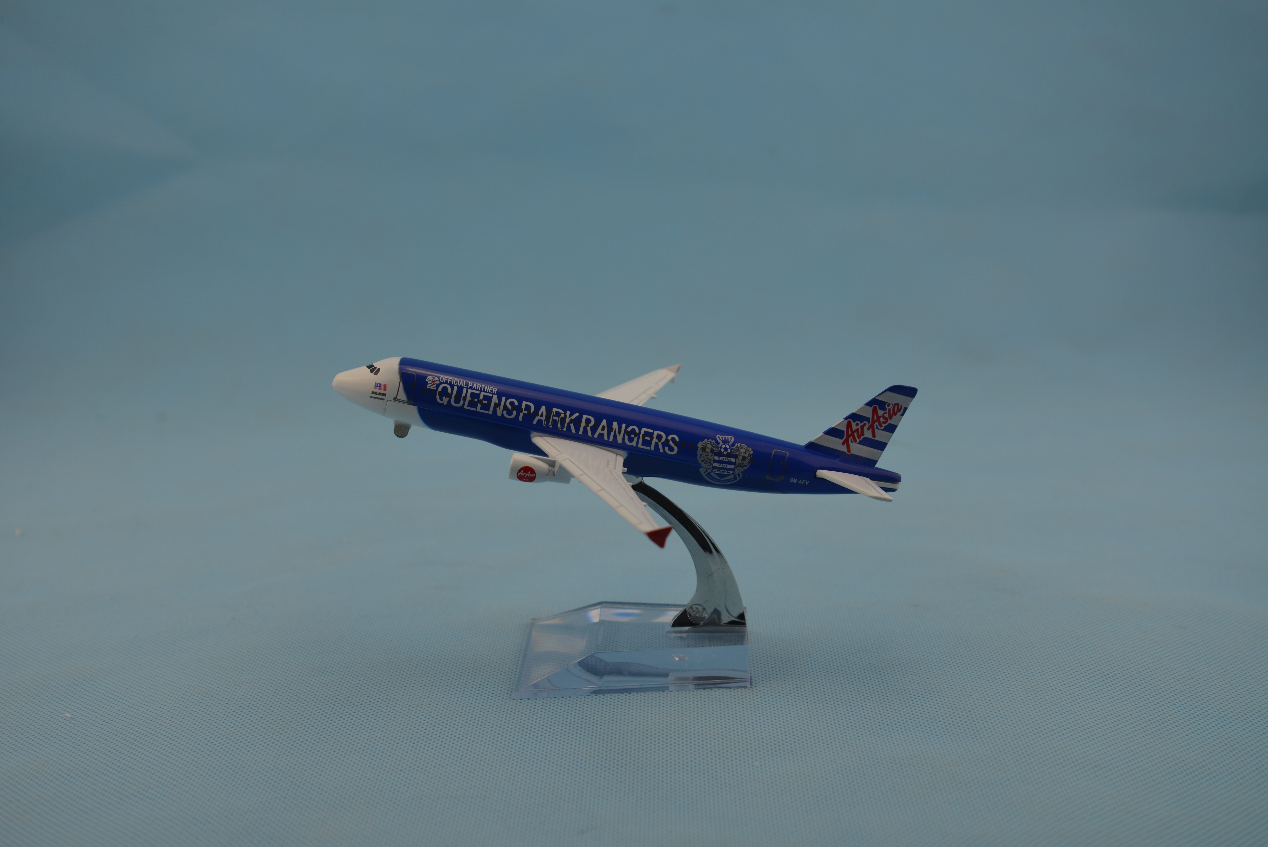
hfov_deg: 38.2
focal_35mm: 52
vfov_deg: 26.0
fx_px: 1832
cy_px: 424
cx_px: 634
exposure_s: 1/160
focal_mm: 52
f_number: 6.3
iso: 200
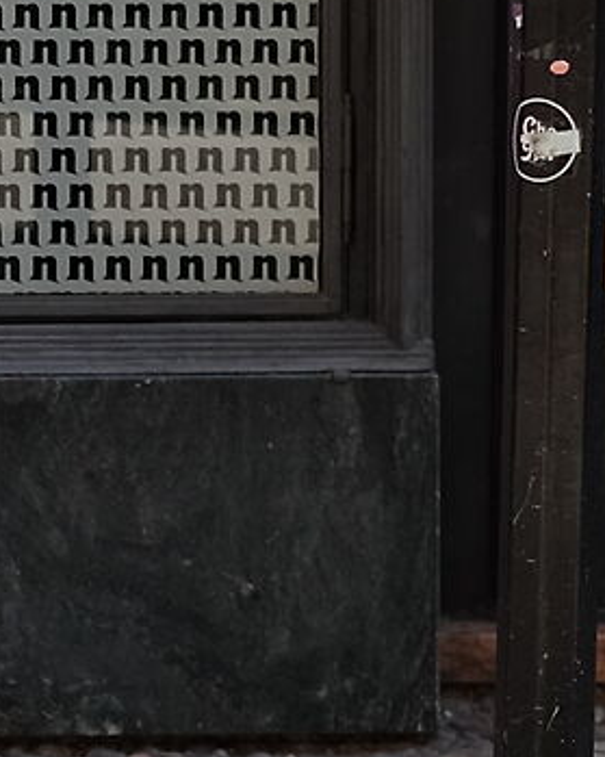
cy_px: -171
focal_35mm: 342
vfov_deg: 5.6
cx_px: -464
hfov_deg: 4.5
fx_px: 7658
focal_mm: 35
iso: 200
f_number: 2
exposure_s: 1/2000
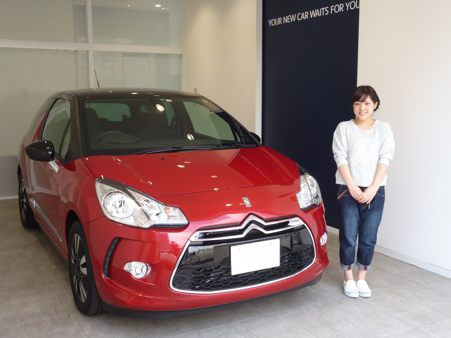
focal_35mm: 41
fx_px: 534
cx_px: 226
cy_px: 169
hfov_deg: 45.8
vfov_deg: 35.1
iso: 100
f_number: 3.7
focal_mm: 7.3
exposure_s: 1/60
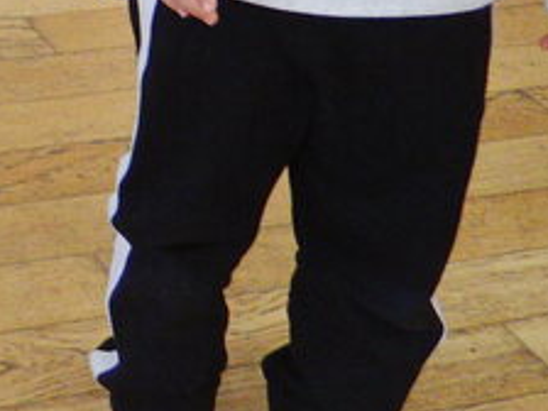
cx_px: -367
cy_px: -484
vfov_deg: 11.9
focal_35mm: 107
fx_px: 1694
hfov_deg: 16.2
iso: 125
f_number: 2.8
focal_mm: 4.3
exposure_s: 1/30
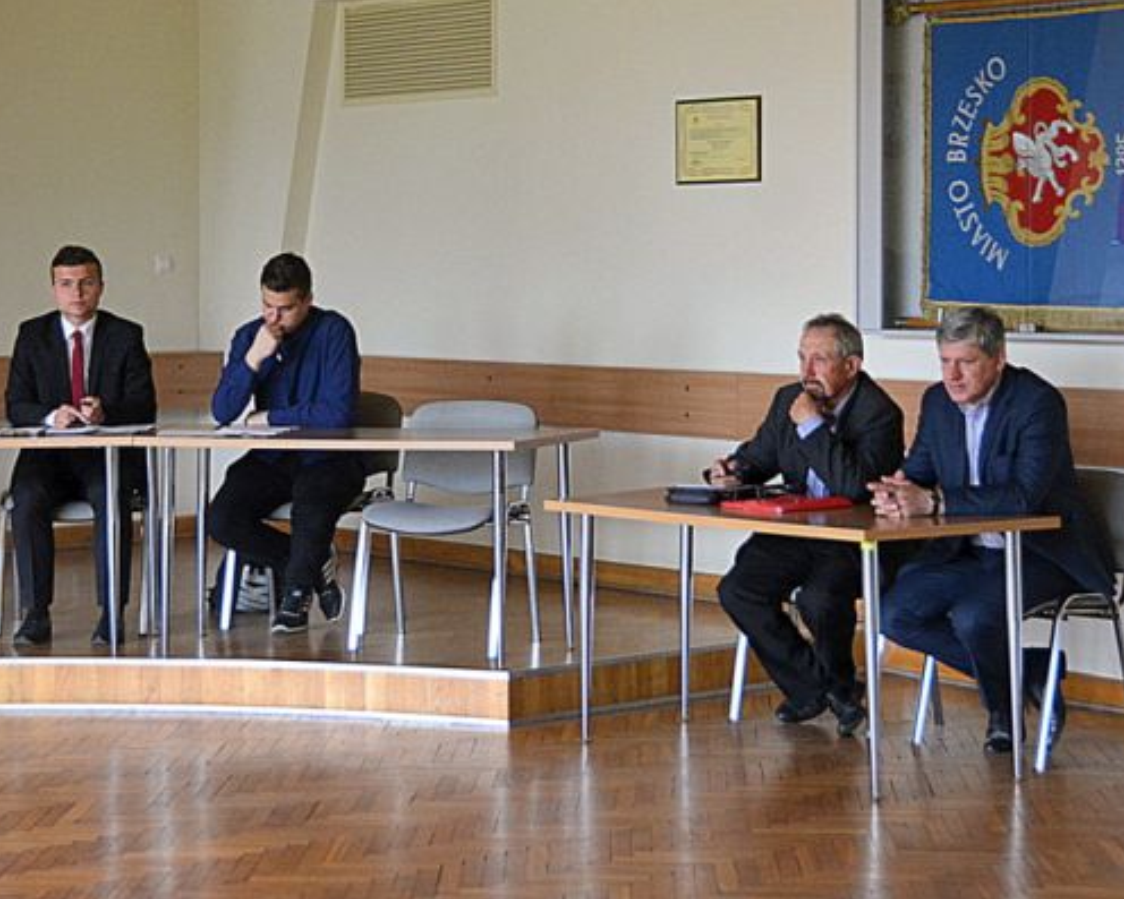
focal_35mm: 60
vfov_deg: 25.6
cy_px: 448
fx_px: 1982
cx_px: 461
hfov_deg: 31.6
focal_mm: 35
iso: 1600
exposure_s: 1/200
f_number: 4.2
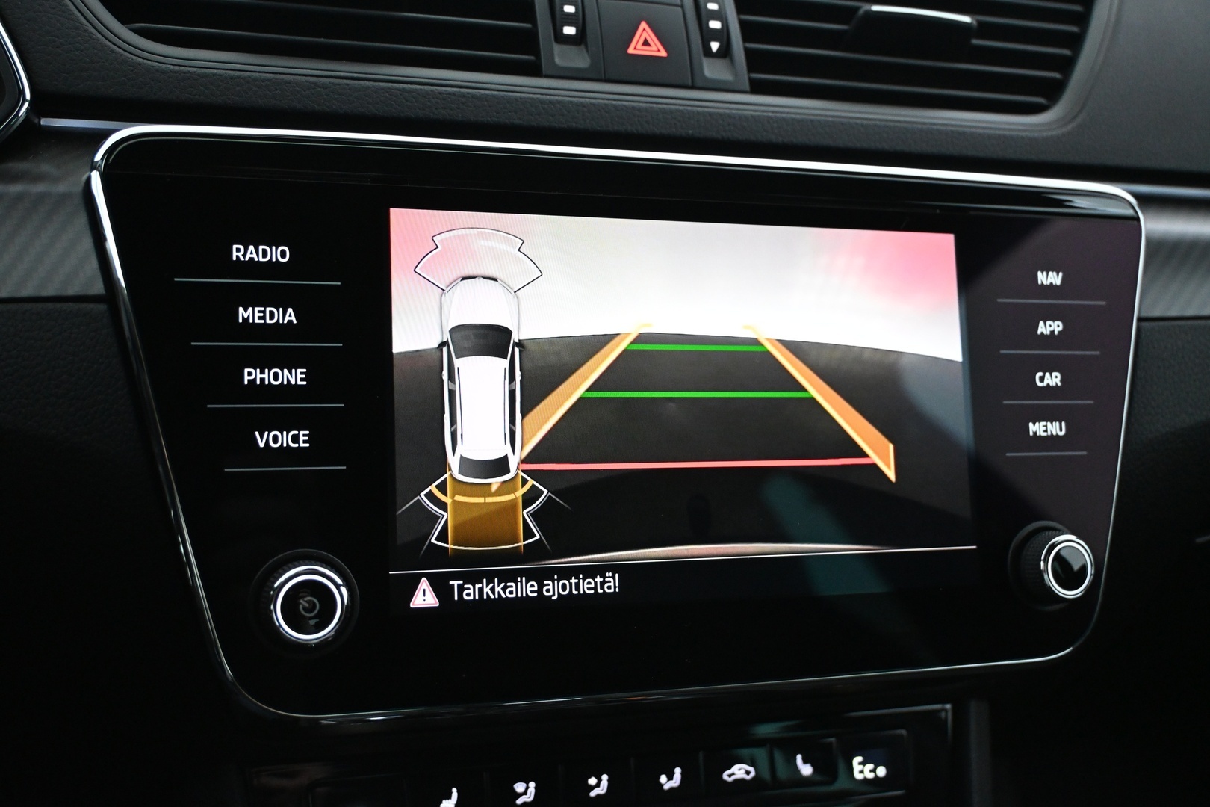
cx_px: 605
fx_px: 1260
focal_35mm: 38
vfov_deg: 35.5
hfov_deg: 51.3
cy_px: 404
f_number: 4.2
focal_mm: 25
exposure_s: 1/40
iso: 3600
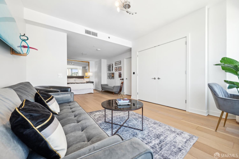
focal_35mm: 14
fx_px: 93
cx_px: 120
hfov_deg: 104.3
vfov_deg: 81.2
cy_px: 80
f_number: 8
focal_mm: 14
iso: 200
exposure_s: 1/40
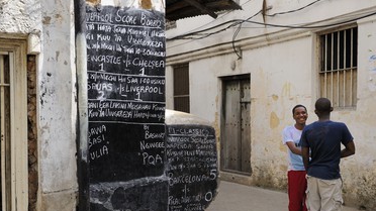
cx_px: 201
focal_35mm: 45
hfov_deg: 45.5
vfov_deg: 26.5
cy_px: 124
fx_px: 449
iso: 400
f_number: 10
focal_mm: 38
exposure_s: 1/160
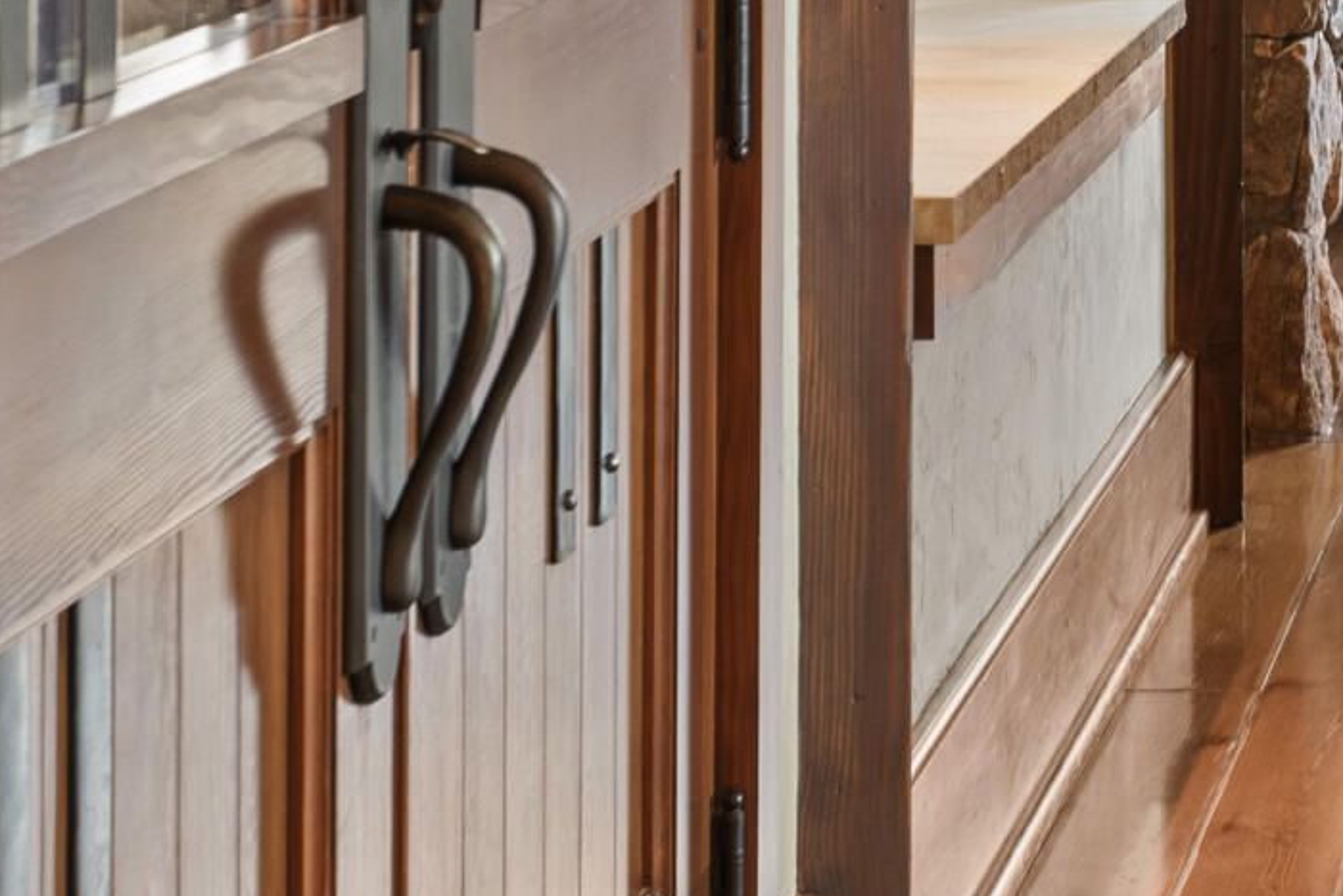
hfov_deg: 13.1
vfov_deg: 8.9
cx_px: 1828
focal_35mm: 150
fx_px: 5597
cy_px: -507
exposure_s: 1/2.5
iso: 400
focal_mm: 35
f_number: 7.1
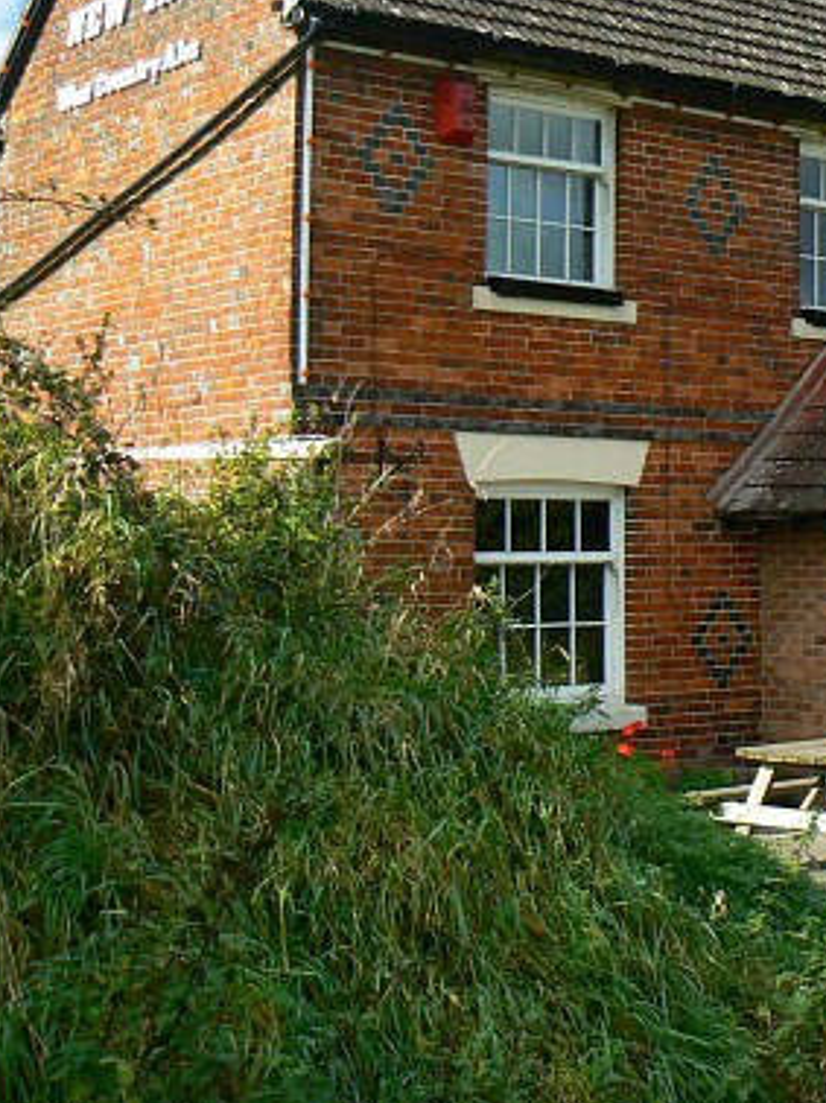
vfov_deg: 31.6
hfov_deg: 22.6
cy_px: 423
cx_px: 916
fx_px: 1943
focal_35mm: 61
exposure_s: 1/100
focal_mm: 6
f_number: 4
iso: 80
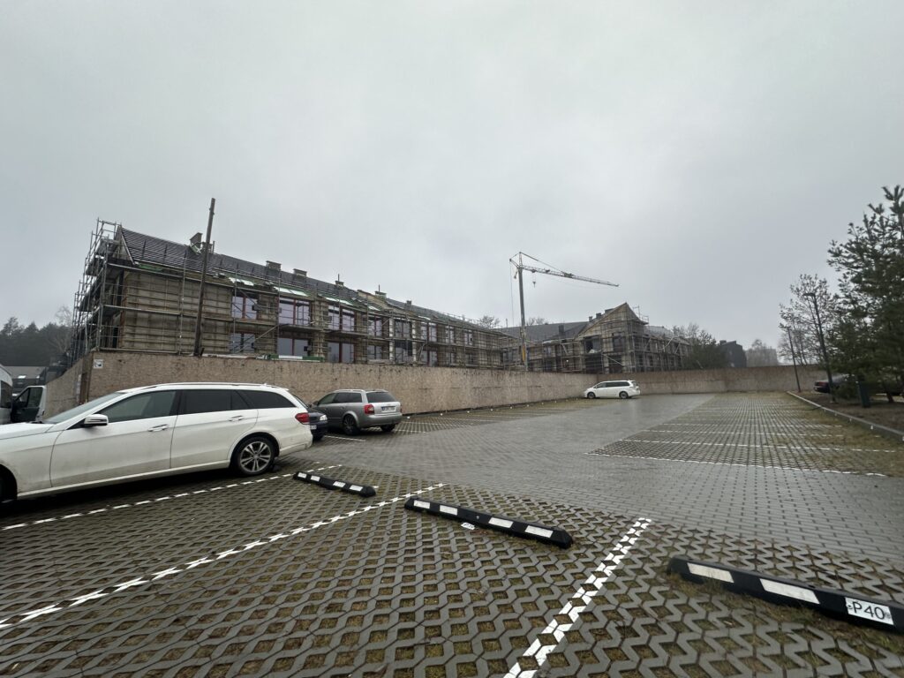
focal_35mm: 14
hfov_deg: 102.1
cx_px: 452
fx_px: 366
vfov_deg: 85.7
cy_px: 339
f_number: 2.2
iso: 50
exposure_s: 1/99
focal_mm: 2.22
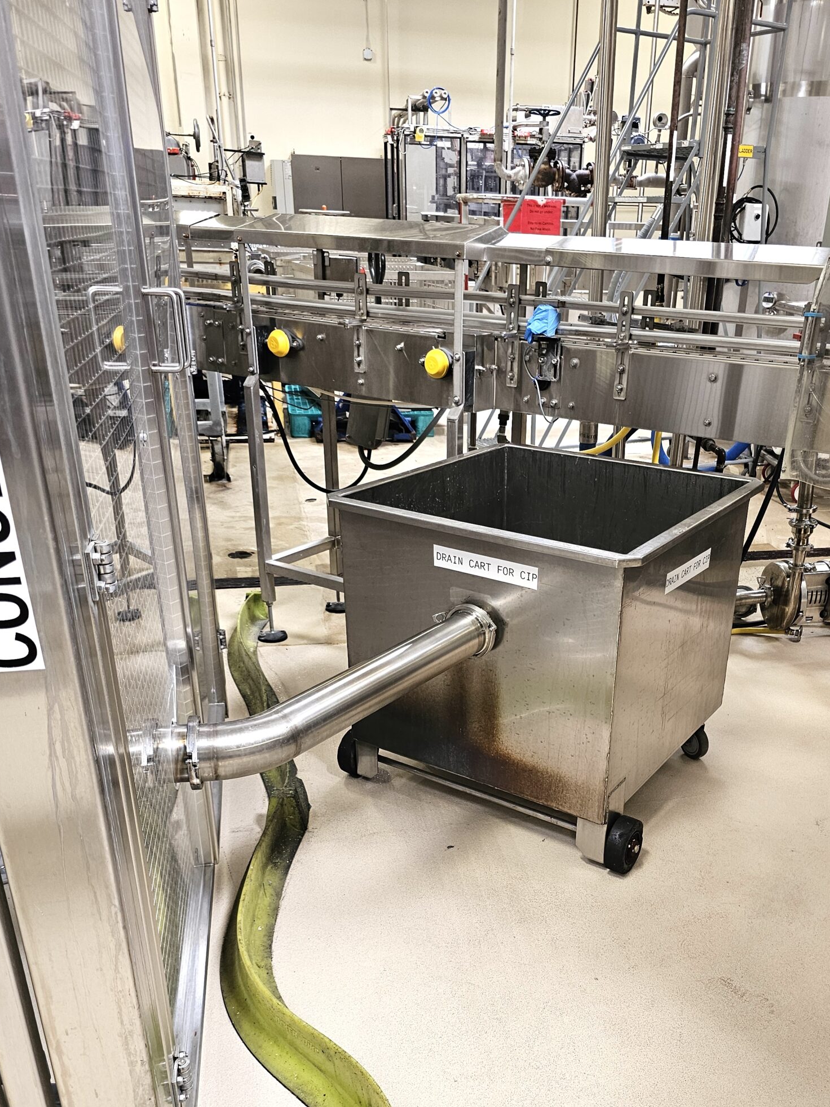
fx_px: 959
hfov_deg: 46.5
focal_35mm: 30
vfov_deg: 58.9
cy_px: 719
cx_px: 506
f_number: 1.7
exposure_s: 1/120
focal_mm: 6.3
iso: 200
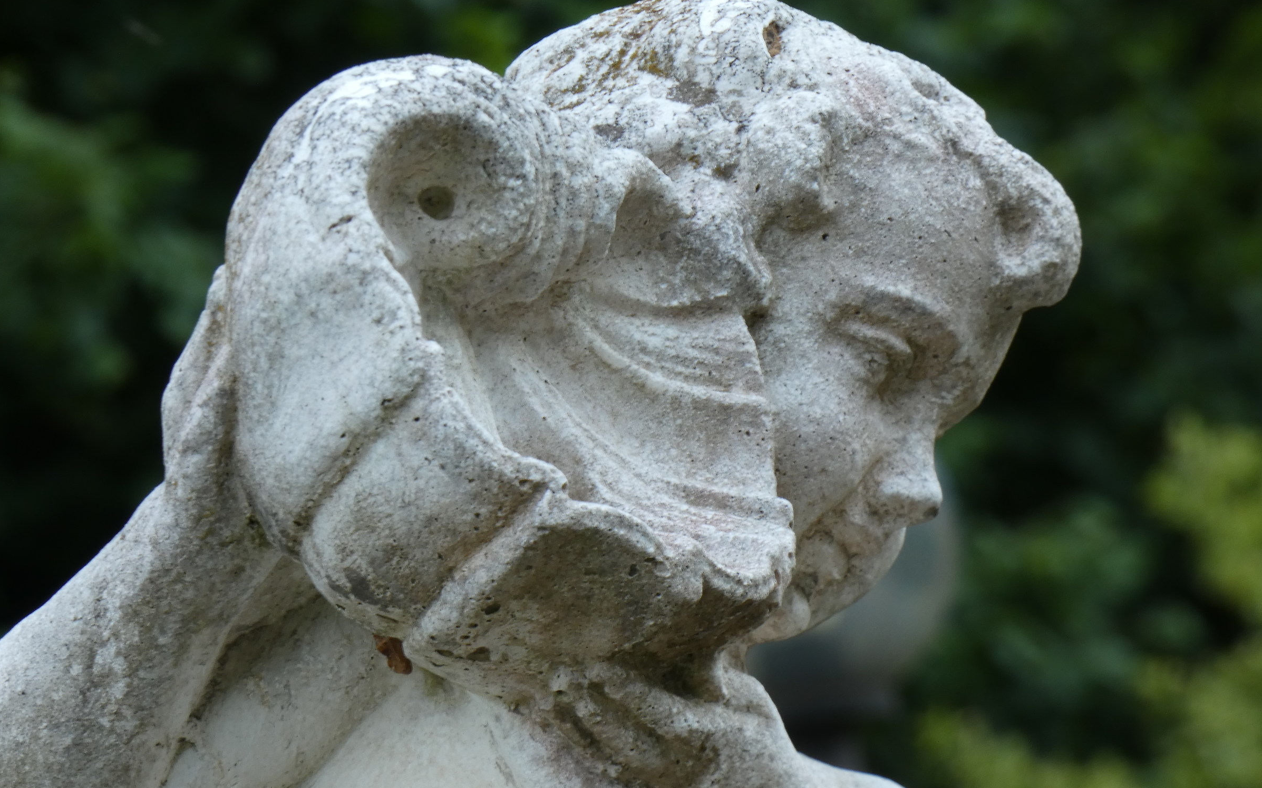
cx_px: 631
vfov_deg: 3.2
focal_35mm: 408
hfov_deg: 5.1
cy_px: 405
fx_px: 14032
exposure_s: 1/80
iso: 160
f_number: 5.6
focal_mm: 68.8
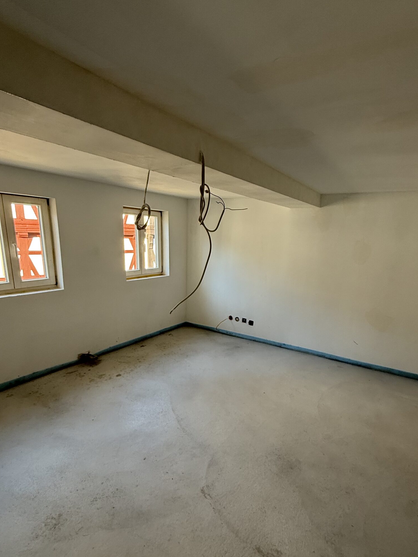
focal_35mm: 18
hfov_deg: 71.4
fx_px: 290
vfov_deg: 87.6
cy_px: 299
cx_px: 231
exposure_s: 1/99
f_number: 2.2
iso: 160
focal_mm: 2.22
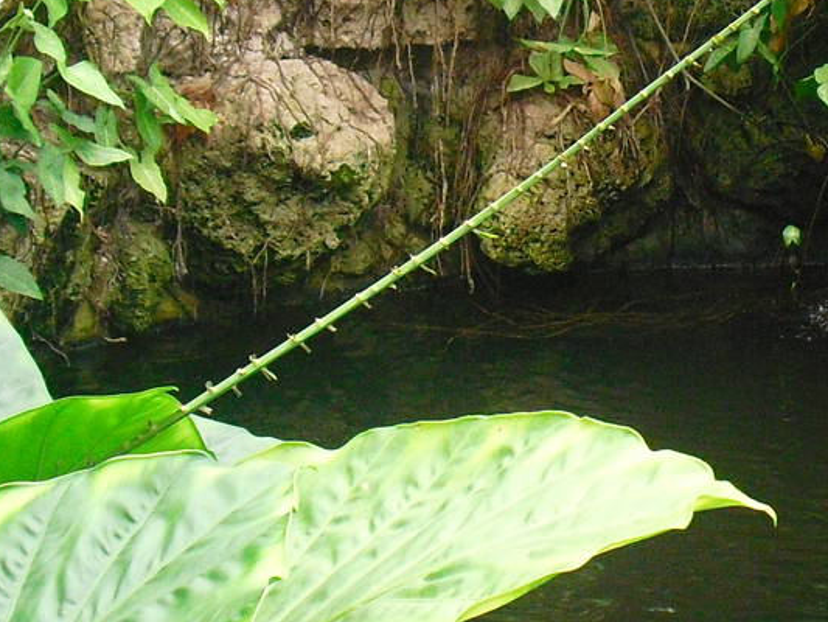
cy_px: 412
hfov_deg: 17.8
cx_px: 828
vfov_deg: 13.7
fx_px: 2584
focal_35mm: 108
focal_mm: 6.3
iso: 400
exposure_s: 1/100
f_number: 3.1
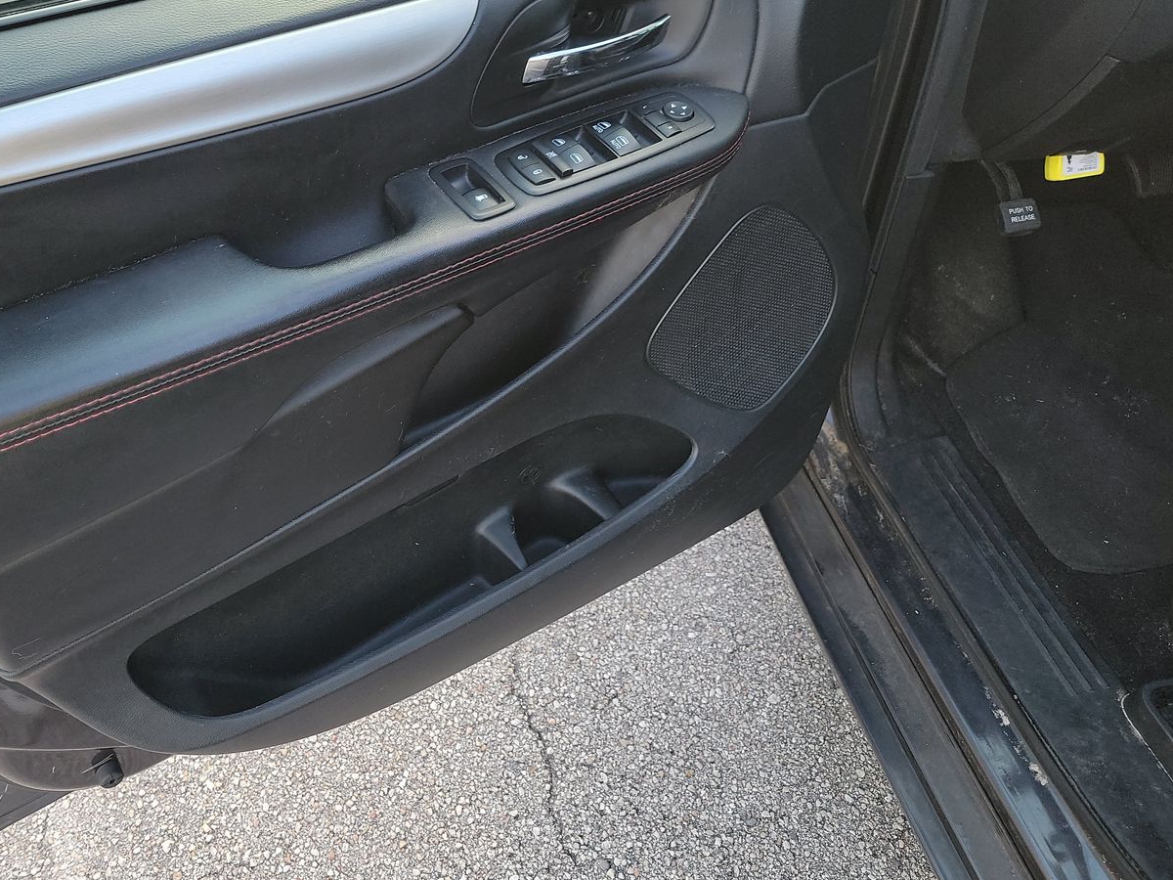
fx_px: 1084
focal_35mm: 32
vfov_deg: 44.1
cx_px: 462
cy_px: 383
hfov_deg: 56.3
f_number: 1.8
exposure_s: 1/59
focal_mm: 6.7
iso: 132
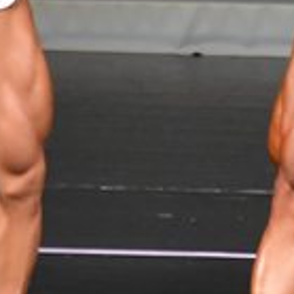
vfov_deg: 1.2
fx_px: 14288
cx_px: 644
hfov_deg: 1.2
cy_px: 32
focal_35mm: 1487
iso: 5000
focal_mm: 210
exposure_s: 1/400
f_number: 5.6
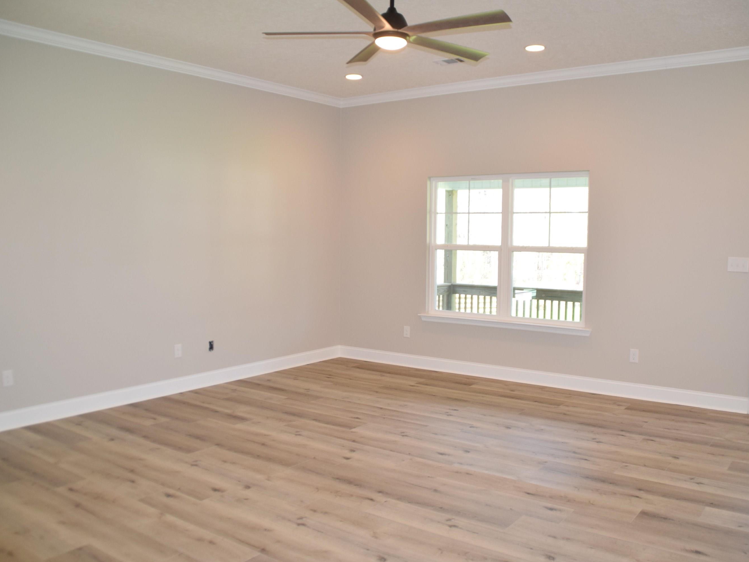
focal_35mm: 30
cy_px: 284
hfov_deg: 60.0
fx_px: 649
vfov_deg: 46.8
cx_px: 377
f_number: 5
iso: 800
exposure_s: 1/160
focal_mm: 18
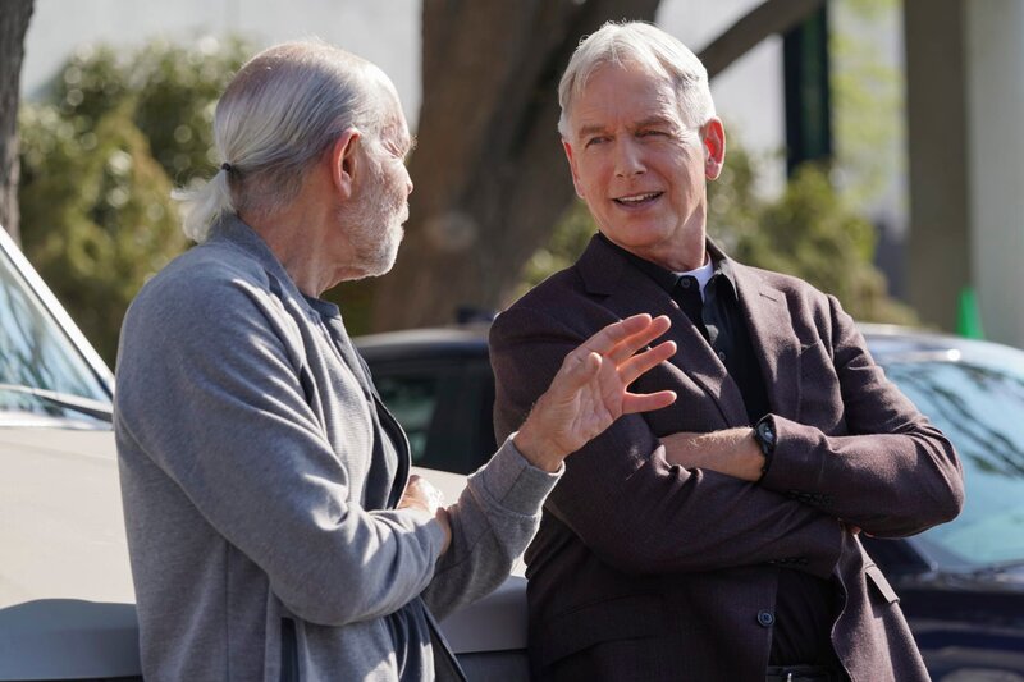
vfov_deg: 8.5
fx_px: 4578
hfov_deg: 12.8
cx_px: 512
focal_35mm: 161
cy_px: 341
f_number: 5.6
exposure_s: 1/250
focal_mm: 161
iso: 100
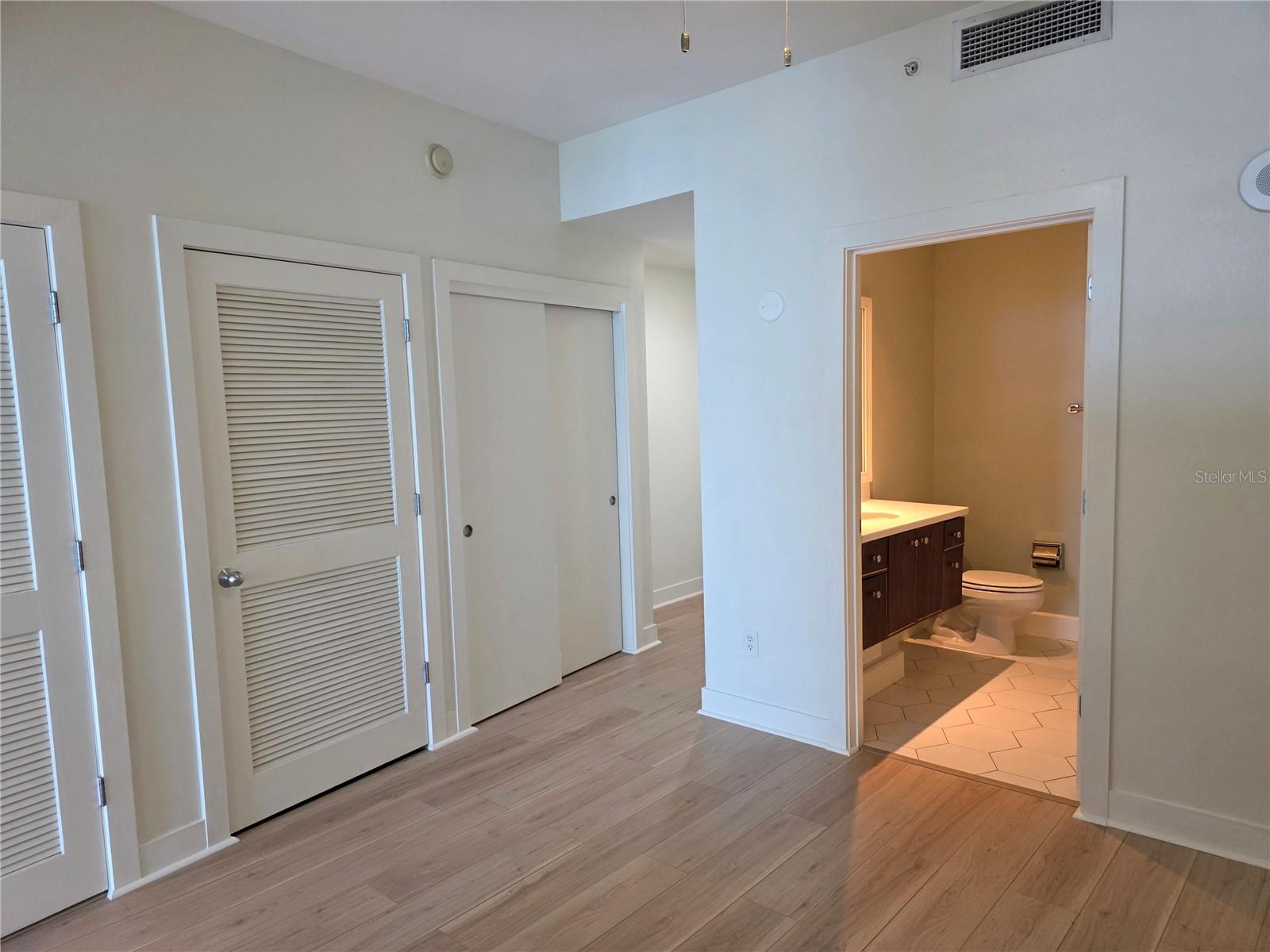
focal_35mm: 23
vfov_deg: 58.9
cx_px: 635
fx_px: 844
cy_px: 476
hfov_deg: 73.9
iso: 400
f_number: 1.7
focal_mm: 6.3
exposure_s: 1/120
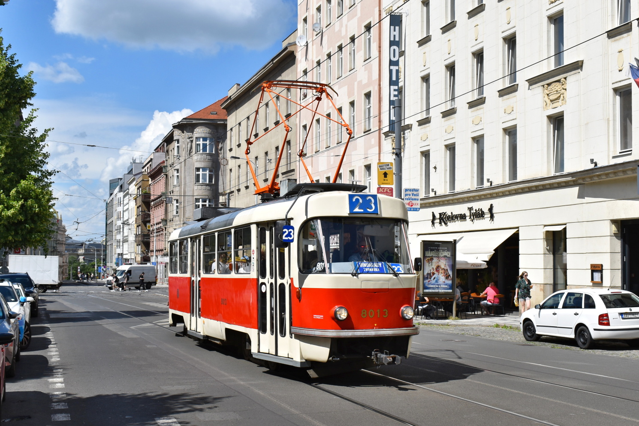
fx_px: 746
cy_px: 213
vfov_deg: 31.9
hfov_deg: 46.4
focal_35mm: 42
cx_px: 320
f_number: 11
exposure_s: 1/500
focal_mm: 28
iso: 200
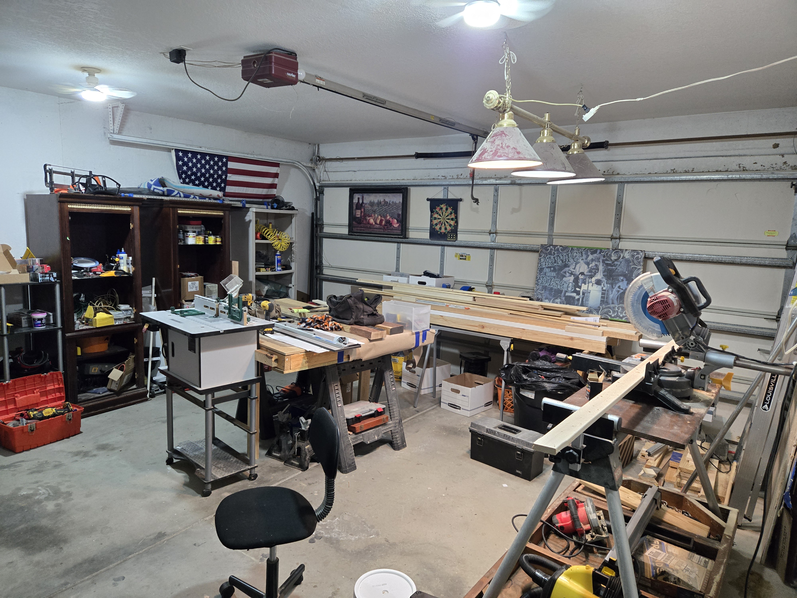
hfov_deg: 73.9
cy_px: 299
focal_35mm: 23
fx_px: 530
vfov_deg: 58.9
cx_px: 398
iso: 640
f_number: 1.8
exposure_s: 1/120
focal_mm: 5.4
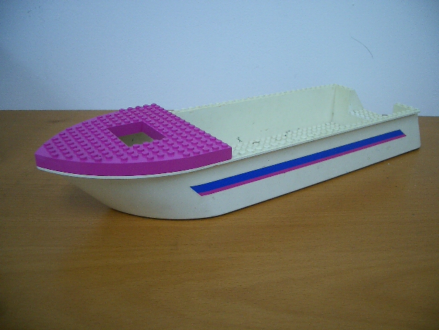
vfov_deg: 40.7
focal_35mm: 35
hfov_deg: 52.6
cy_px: 165
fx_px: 444
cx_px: 220
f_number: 2.6
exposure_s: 1/50
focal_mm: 5.8
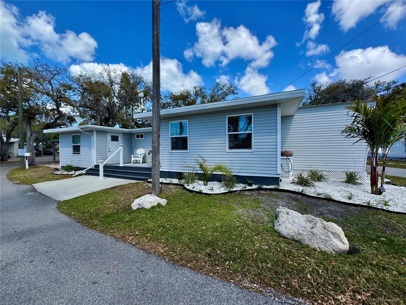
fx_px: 164
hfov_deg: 102.1
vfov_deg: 85.7
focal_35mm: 14
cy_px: 152
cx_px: 203
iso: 50
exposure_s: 1/993
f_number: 2.2
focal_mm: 2.22
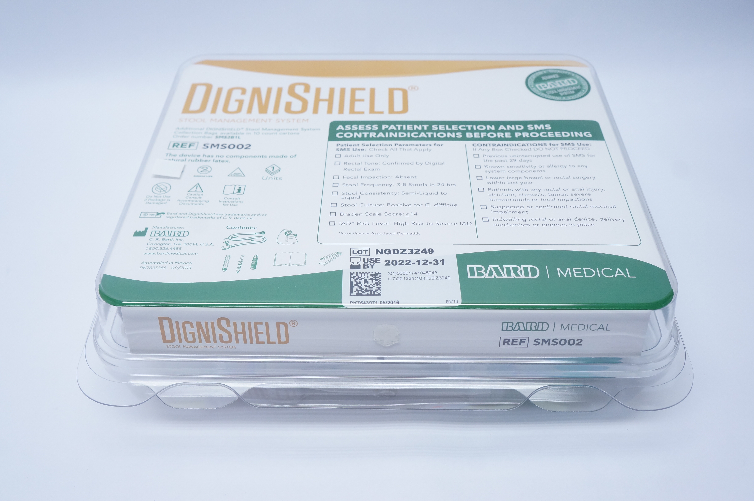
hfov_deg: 57.3
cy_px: 250
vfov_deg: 39.9
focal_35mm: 33
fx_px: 690
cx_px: 377
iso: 800
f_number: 6.3
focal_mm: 22
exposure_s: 1/60
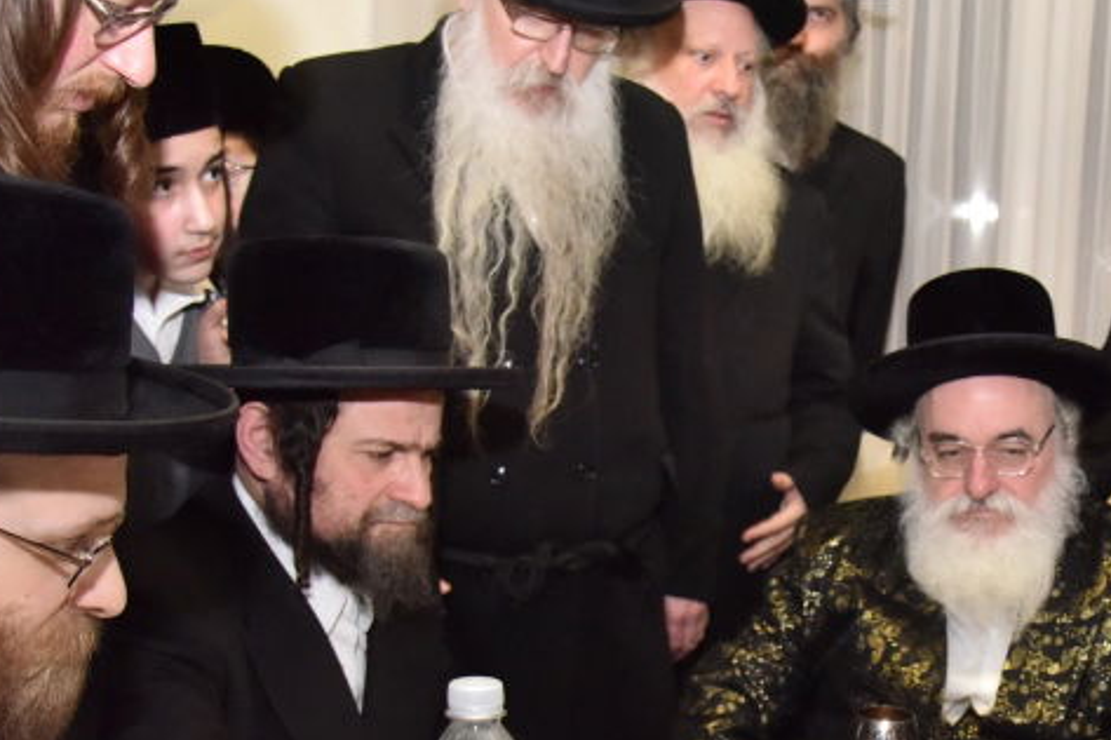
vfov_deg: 25.3
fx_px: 1604
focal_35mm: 52
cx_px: 942
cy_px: 645
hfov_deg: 36.4
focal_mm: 24
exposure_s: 1/100
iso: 2500
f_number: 5
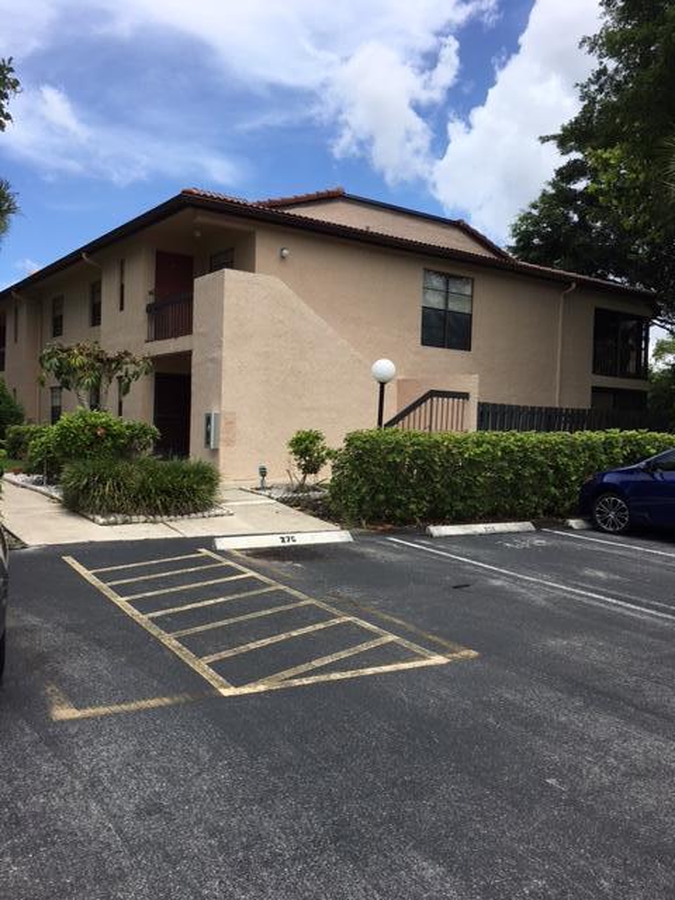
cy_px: 450
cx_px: 338
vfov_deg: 61.7
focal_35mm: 29
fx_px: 754
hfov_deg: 48.2
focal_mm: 4.15
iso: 25
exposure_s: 1/1570
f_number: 2.2
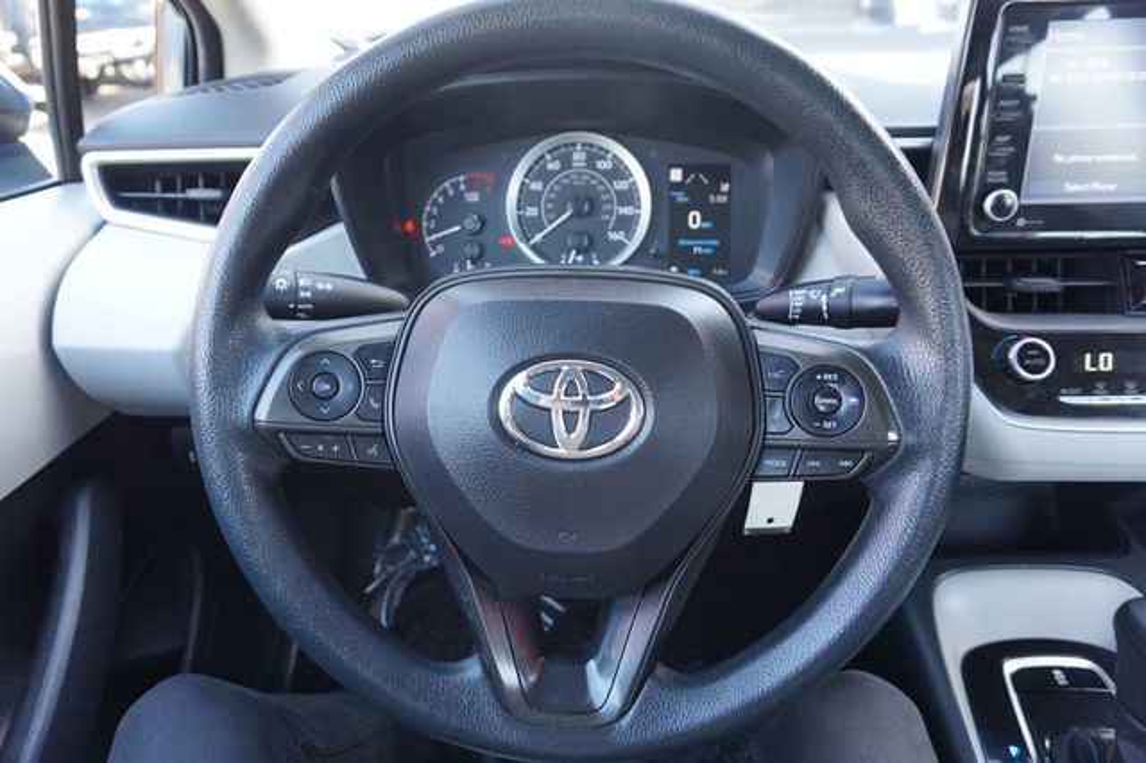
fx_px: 764
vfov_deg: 53.1
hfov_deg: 73.8
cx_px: 573
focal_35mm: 24
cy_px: 382
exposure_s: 1/60
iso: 640
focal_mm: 16
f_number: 4
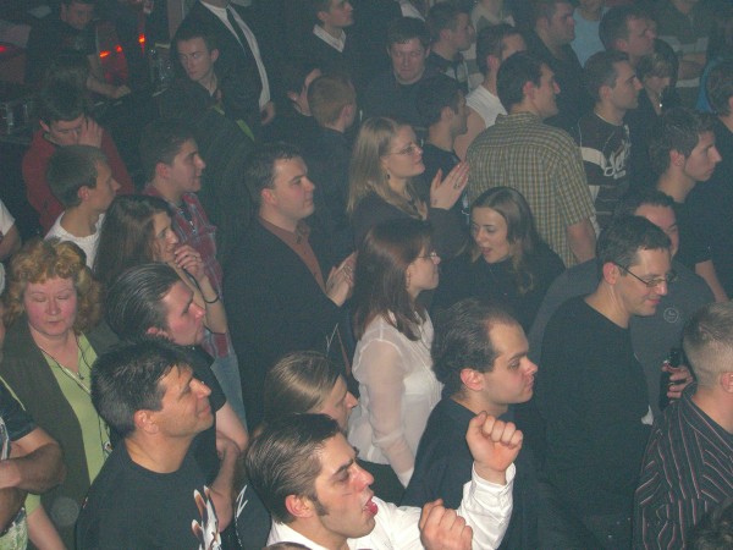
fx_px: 1440
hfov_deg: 28.6
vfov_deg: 21.6
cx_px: 366
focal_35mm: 68
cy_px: 275
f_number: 4
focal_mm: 14.2
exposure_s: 1/60
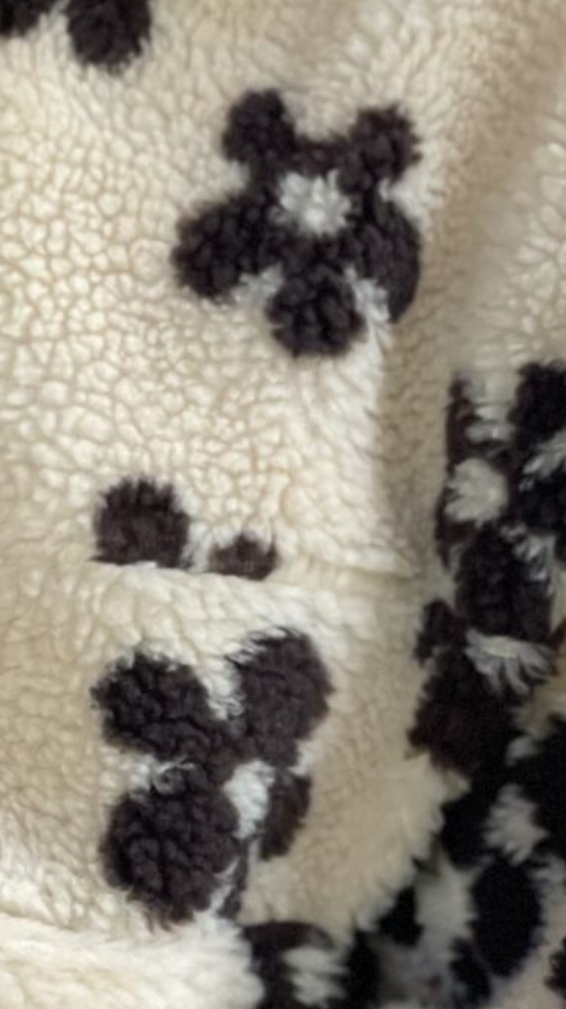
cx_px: 111
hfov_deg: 7.0
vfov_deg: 12.5
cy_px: 498
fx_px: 4595
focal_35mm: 172
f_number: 2
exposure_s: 1/40
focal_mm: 6
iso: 320
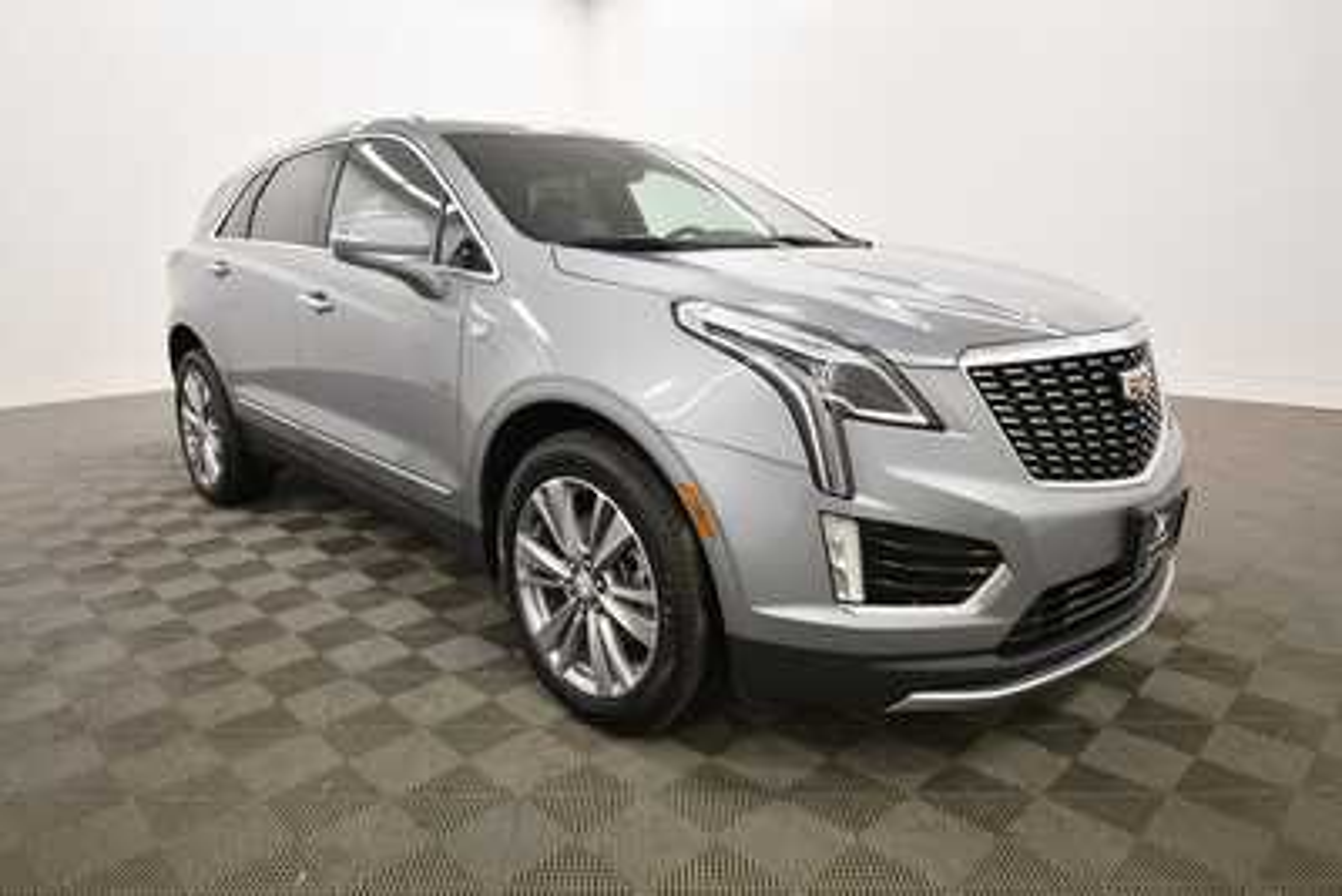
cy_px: 448
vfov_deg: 57.3
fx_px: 820
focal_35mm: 22
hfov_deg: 78.6
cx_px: 671
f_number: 5.3
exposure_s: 1/125
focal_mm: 15
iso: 900
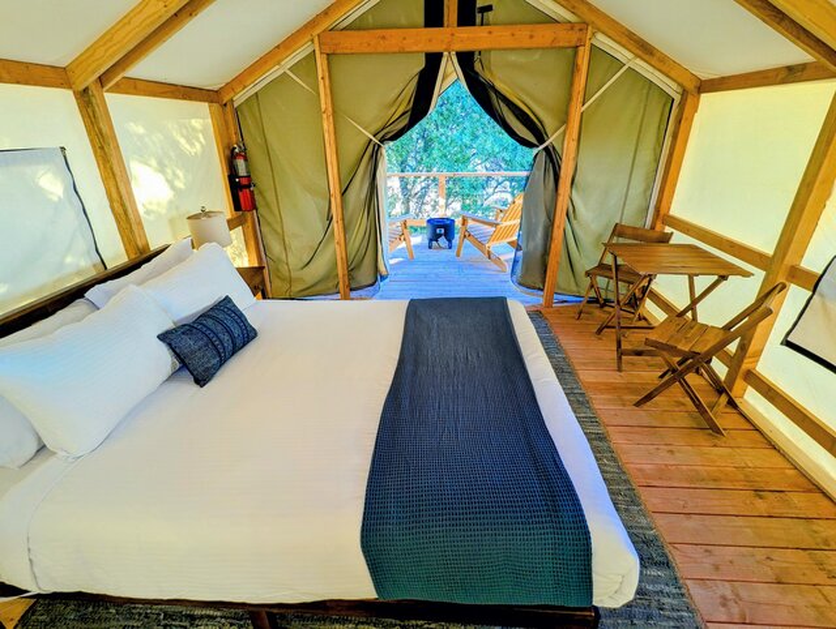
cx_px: 418
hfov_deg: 94.4
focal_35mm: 16
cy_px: 314
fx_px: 387
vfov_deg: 78.3
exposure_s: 1/35.5
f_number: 2.2
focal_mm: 2.35
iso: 45
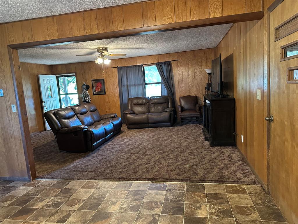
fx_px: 207
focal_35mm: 24
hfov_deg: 71.6
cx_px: 149
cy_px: 112
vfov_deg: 56.8
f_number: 1.78
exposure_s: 1/40
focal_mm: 6.86
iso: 800
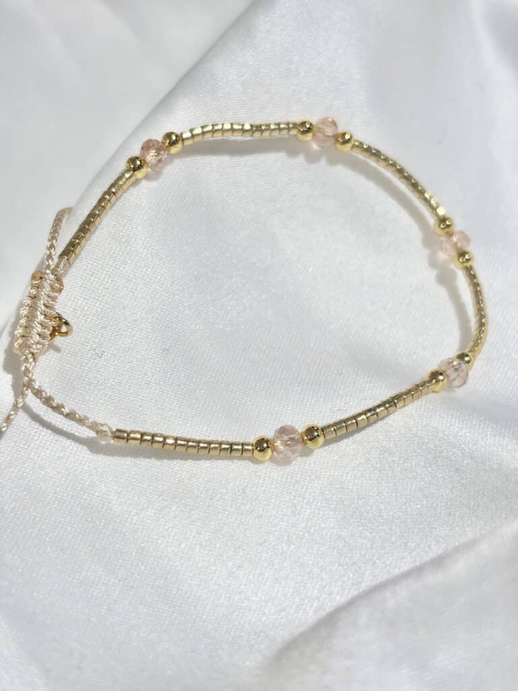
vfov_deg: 36.8
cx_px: 259
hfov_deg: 28.0
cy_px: 346
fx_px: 1038
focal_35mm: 52
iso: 32
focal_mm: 5.96
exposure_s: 1/216
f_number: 1.6
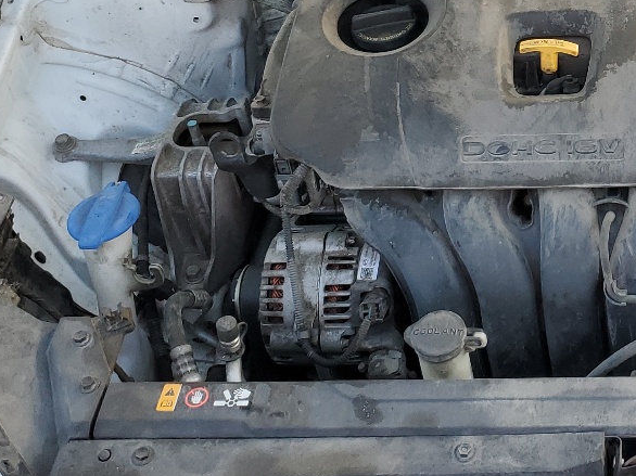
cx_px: 680
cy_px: 81
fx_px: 1304
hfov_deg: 25.6
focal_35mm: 71
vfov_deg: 20.4
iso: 50
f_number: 1.5
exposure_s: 1/476
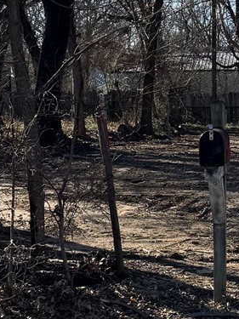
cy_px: 149
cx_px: 235
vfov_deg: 16.0
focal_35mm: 123
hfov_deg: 11.9
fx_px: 1133
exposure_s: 1/2041
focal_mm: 6.76
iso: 80
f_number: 1.78
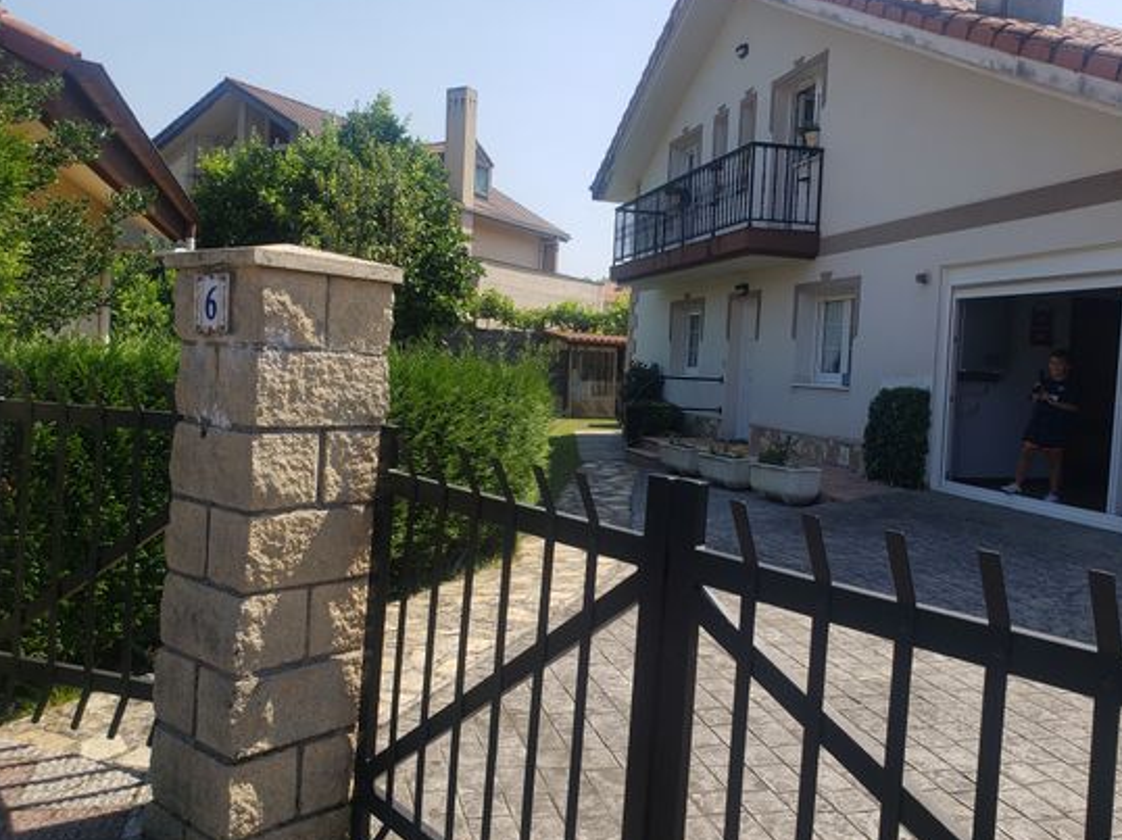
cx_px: 607
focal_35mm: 29
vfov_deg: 48.2
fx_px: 940
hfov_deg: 61.6
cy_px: 404
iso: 50
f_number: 2.4
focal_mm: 4.3
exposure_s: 1/1121
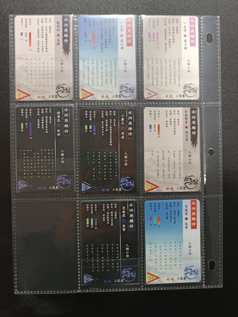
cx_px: 119
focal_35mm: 24
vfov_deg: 71.6
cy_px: 158
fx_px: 220
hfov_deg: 56.8
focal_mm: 5.31
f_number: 1.7
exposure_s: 1/33.3
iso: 993
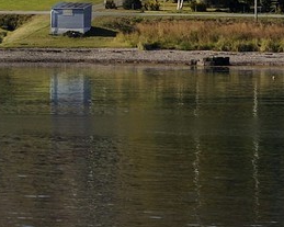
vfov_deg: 1.9
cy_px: -324
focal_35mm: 810
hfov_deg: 2.4
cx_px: -169
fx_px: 6806
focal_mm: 140
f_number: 7.1
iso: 200
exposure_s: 1/320
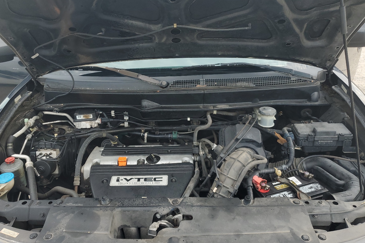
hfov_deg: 61.9
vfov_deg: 43.4
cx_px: 174
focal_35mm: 30
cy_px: 98
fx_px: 304
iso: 50
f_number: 1.5
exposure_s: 1/256
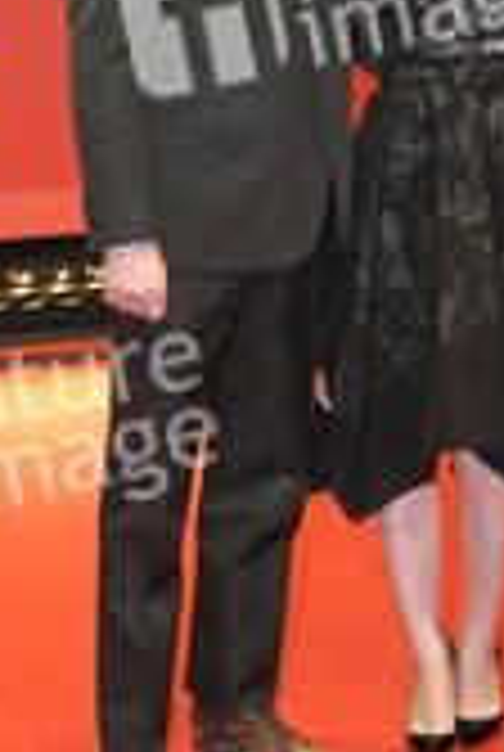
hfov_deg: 12.3
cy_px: 216
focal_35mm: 111
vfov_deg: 18.3
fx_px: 2325
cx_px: 479
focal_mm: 31
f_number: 5.6
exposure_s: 1/80
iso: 400
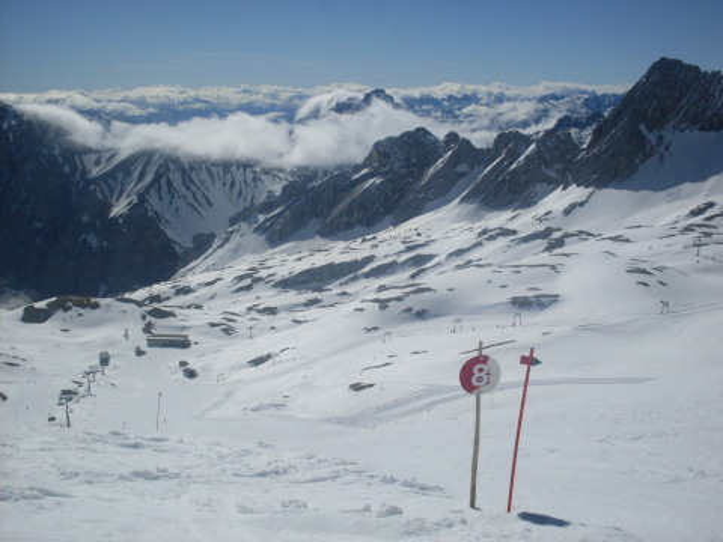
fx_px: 794
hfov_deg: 49.0
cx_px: 362
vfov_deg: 37.7
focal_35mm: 38
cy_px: 271
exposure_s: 1/1000
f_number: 8.4
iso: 80
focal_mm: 6.3
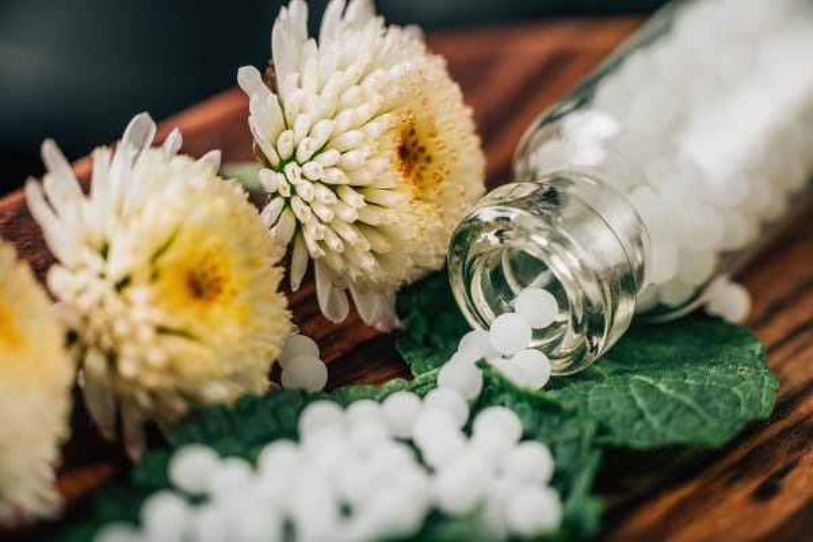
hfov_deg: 19.5
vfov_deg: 13.0
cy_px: 271
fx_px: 2371
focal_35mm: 105
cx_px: 406
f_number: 8
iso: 64
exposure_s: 1/200
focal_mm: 105
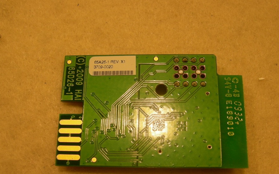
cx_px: 140
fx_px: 327
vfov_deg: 29.8
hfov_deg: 46.2
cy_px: 106
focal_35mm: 43
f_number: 3.8
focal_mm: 7.5
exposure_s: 1/74.5
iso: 64
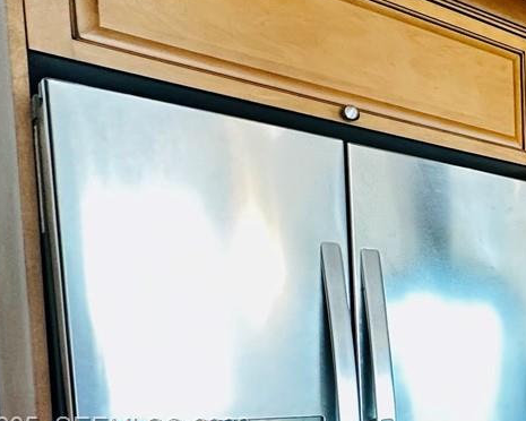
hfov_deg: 26.9
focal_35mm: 47
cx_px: 803
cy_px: 429
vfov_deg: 29.7
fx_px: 732
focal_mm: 2.22
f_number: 2.2
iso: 200
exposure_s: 1/60
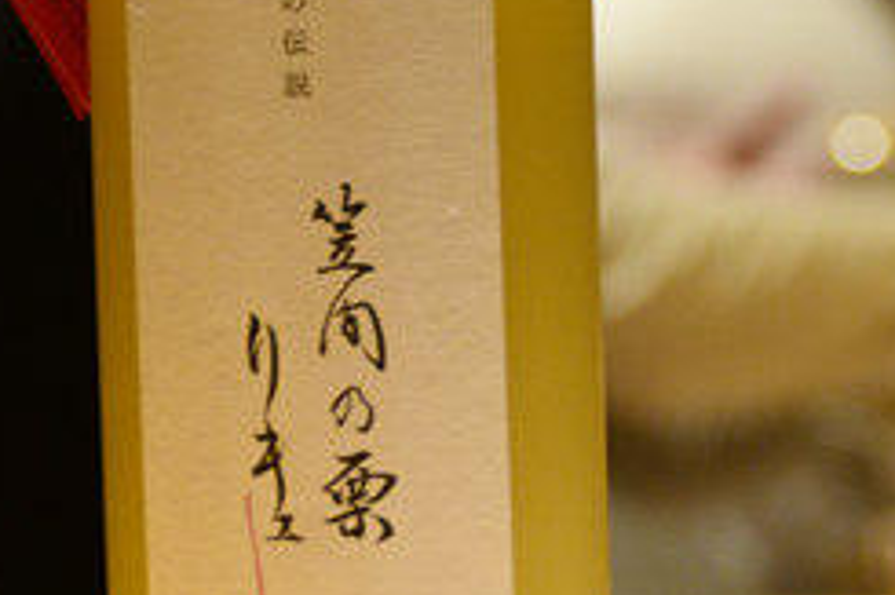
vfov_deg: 5.6
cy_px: 451
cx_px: 968
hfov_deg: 8.3
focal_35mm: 245
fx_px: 6087
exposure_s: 1/80
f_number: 4.8
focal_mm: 50
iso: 900
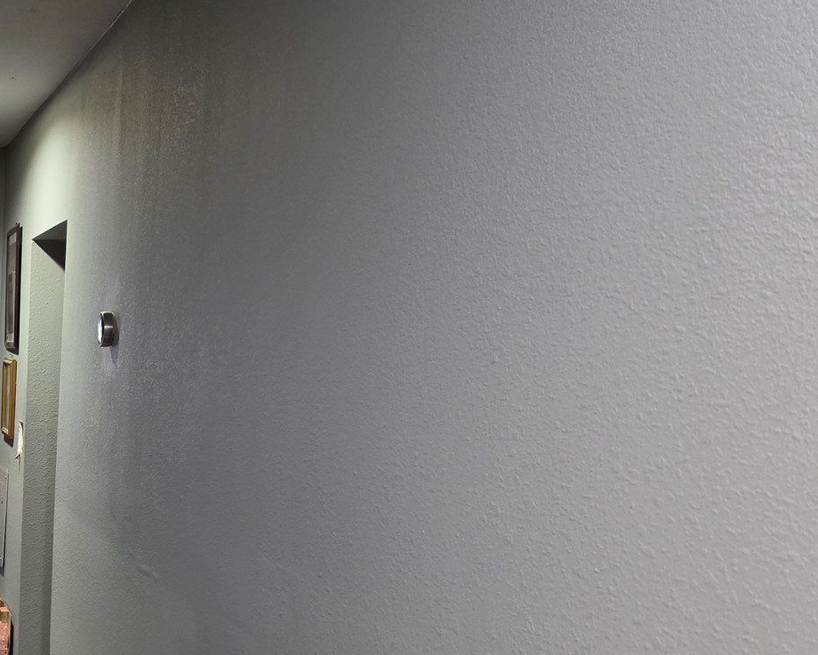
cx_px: -89
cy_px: 531
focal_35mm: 50
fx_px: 1210
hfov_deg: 32.6
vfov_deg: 29.5
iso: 320
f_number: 1.4
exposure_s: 1/120
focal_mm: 6.5
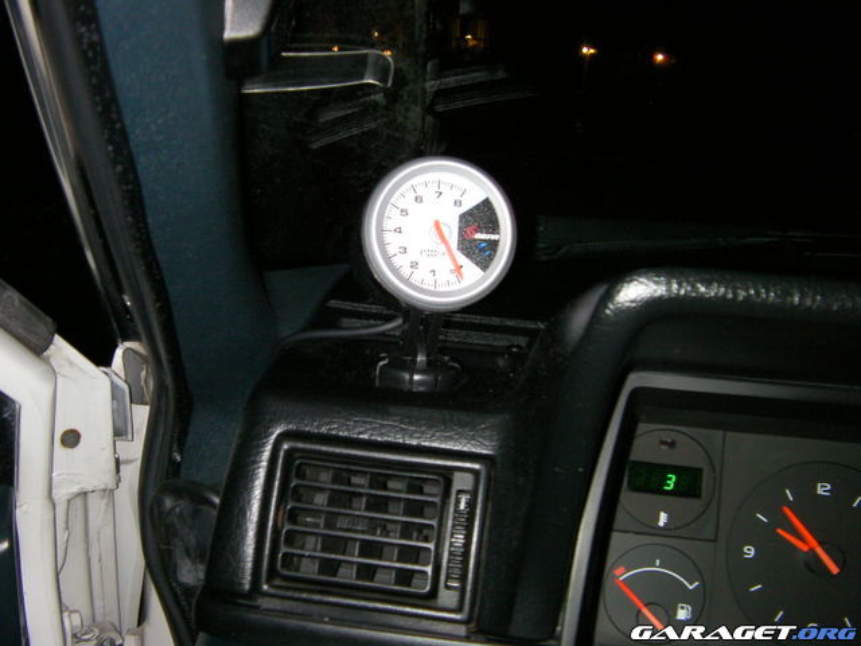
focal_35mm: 38
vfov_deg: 37.7
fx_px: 945
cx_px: 430
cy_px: 323
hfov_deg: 49.0
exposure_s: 1/30
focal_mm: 6.8
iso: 200
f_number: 3.5
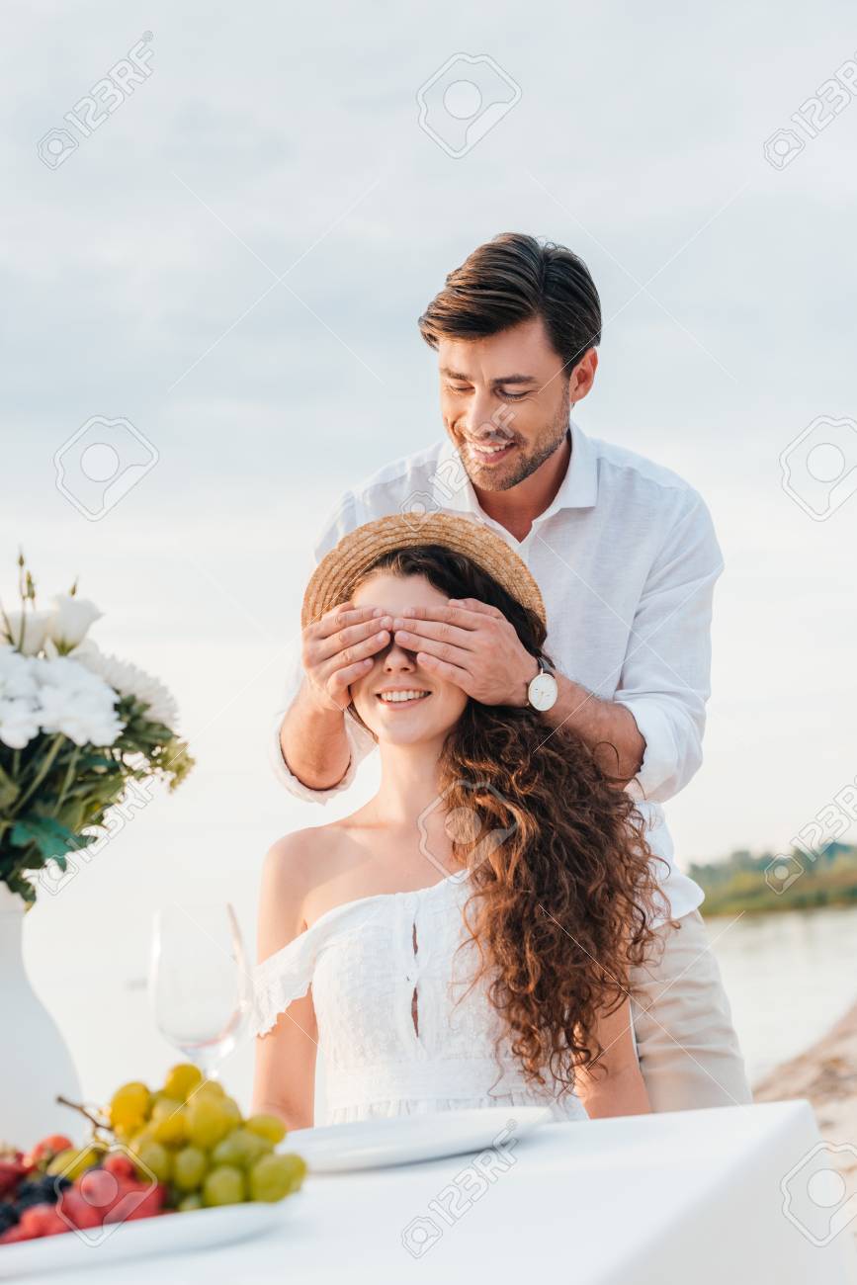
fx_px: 1785
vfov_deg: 39.6
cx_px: 428
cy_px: 642
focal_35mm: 50
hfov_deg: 27.0
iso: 200
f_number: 3.5
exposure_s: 1/800
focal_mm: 50
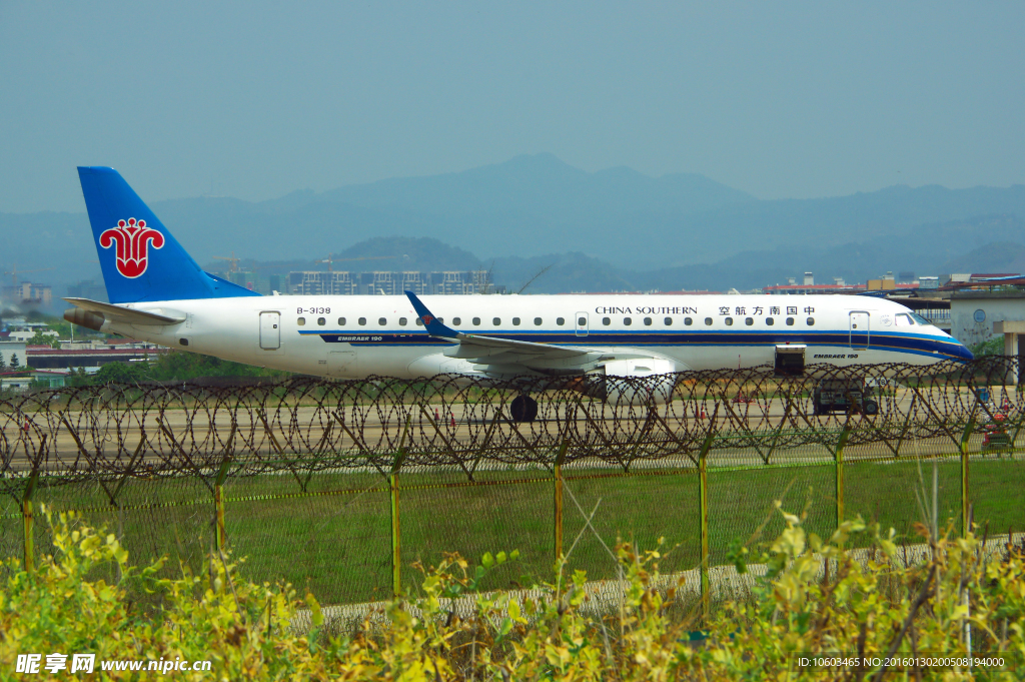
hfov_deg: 10.2
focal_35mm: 202
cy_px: 341
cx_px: 512
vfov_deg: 6.8
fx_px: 5747
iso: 200
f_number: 16
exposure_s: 1/400
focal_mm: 135
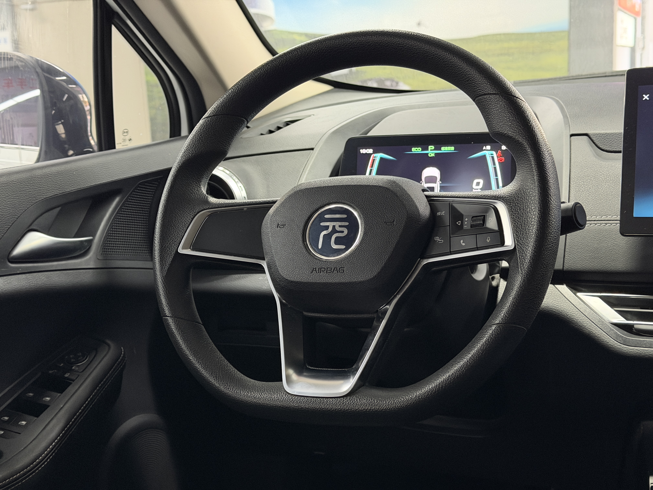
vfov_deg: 30.3
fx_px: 905
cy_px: 245
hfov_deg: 39.7
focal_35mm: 48
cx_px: 326
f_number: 1.78
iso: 500
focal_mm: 6.76
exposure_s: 1/25
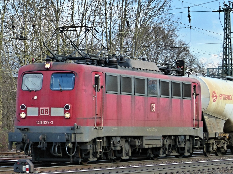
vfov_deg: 10.4
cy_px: 100
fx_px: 963
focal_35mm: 143
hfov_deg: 13.8
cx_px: 118
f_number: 2.8
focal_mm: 20.1
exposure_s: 1/640
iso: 200
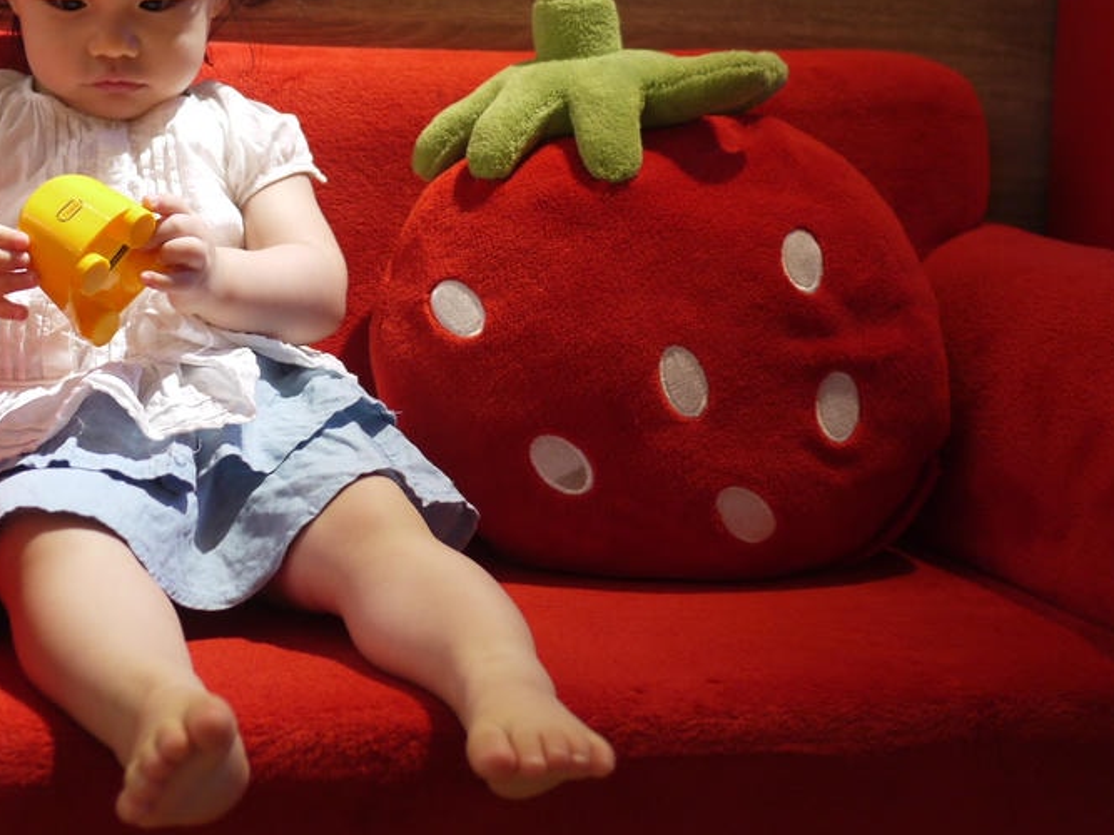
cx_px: 429
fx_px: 2317
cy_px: 105
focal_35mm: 72
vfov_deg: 20.1
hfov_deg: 27.0
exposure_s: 1/60
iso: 200
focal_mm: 20
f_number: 1.7
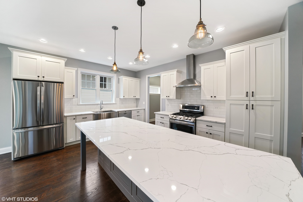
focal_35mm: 12
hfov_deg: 112.6
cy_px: 101
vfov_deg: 90.0
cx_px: 152
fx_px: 101
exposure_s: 1/20
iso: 500
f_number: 8
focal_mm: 12
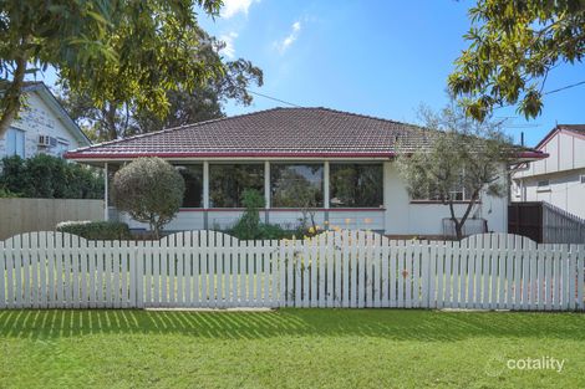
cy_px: 194
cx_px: 292
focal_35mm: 23
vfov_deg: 55.1
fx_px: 374
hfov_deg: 76.1
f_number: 5.6
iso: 250
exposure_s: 1/1250
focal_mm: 23
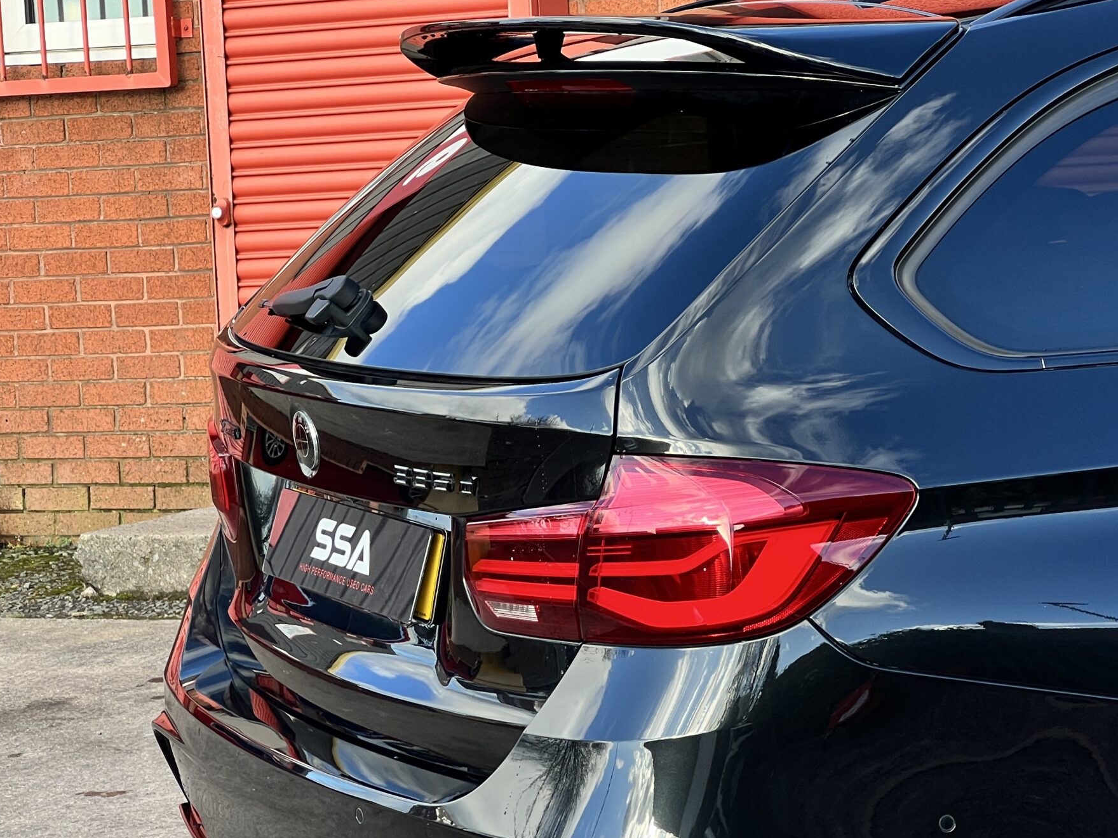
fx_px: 3617
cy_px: 515
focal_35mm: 112
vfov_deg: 13.2
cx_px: 600
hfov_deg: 17.6
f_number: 2.8
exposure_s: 1/99
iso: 32
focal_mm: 9
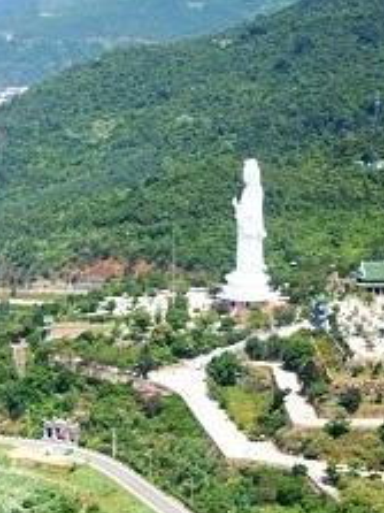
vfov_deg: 15.7
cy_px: 455
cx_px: -39
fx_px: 1836
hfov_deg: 11.8
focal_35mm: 124
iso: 200
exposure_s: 1/800
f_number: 4.5
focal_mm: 32
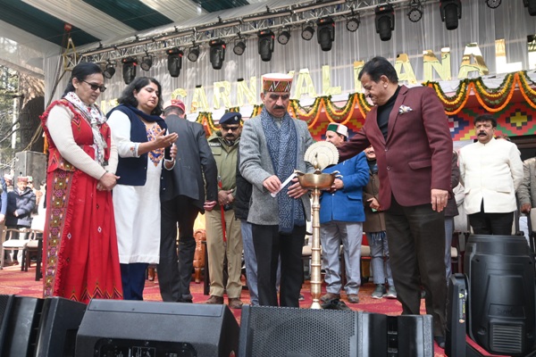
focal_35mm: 32
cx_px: 268
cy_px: 178
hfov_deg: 59.5
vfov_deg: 41.7
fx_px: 469
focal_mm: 21
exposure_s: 1/125
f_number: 4
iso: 220
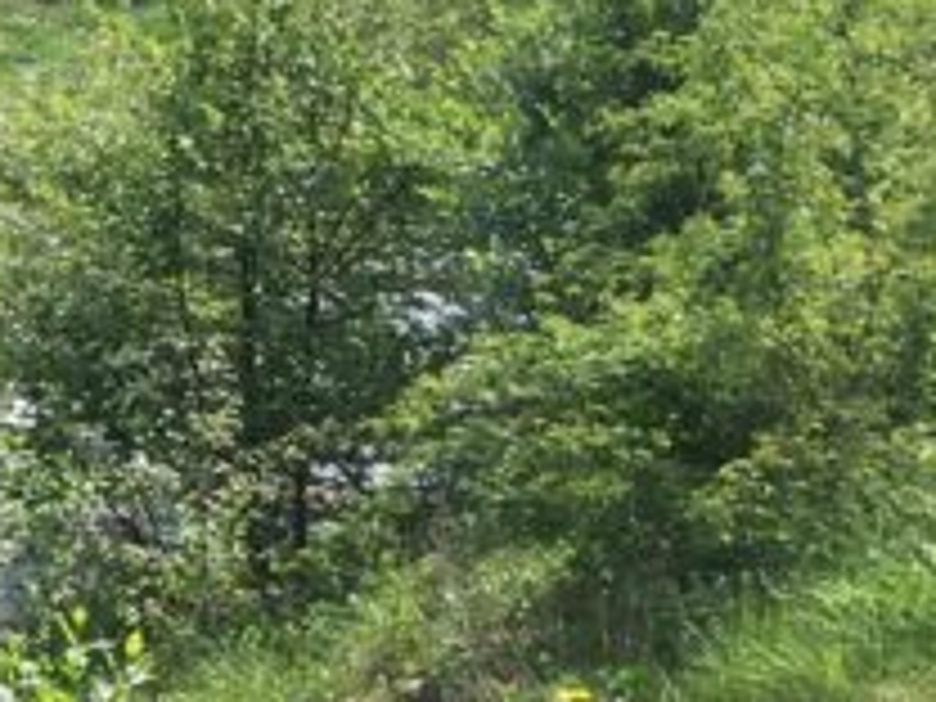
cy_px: 558
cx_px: -1199
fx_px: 4029
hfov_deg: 11.3
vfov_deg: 9.9
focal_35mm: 149
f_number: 2.2
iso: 25
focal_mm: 4.15
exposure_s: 1/1241
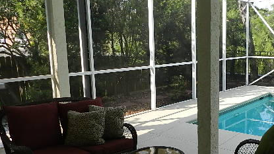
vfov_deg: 28.2
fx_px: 305
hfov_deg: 46.6
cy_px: 97
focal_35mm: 42
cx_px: 205
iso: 160
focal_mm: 4.5
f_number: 3.5
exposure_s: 1/320
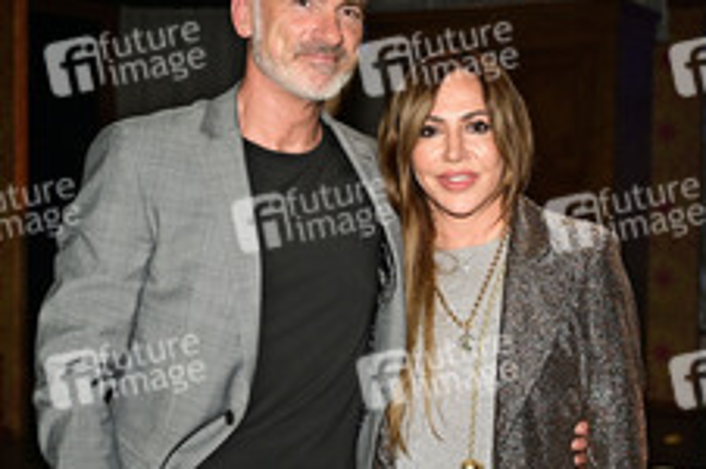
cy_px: 294
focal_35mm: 63
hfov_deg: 31.9
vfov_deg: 21.5
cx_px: 355
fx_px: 1234
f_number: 2.8
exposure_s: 1/200
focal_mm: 31.5
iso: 1600
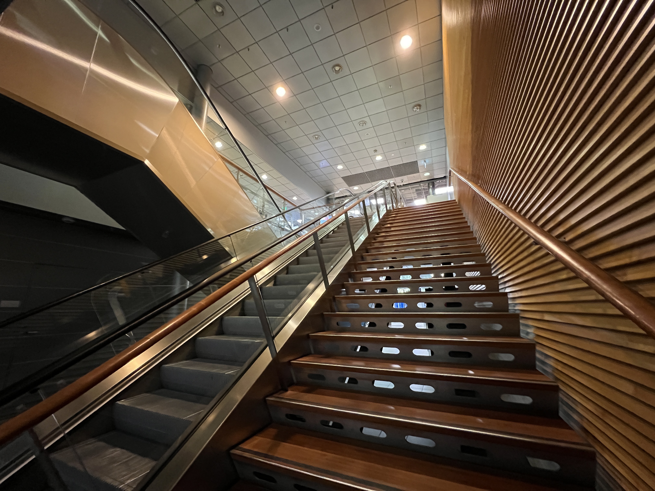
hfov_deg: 106.2
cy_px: 246
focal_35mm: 13
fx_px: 246
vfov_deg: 89.9
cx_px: 328
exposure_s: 1/53
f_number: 1.8
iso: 1000
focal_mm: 1.57
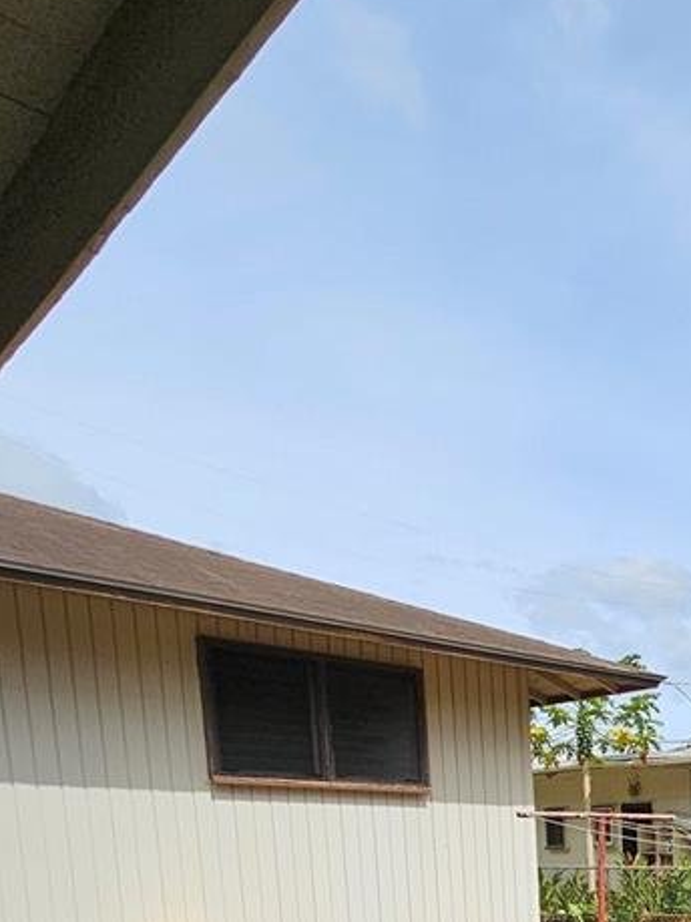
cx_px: 870
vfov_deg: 43.5
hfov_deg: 32.7
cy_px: 982
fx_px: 905
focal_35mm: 34
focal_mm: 2.2
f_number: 2.2
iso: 50
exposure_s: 1/2099
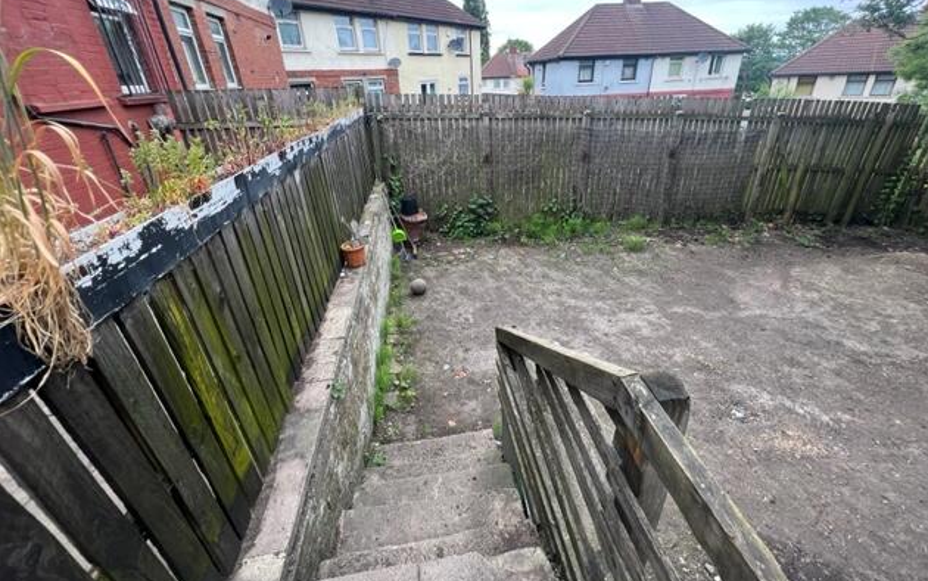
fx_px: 354
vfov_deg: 78.4
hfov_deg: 105.3
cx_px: 470
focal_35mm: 14
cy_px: 260
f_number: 1.8
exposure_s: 1/131
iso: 32
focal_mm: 1.57
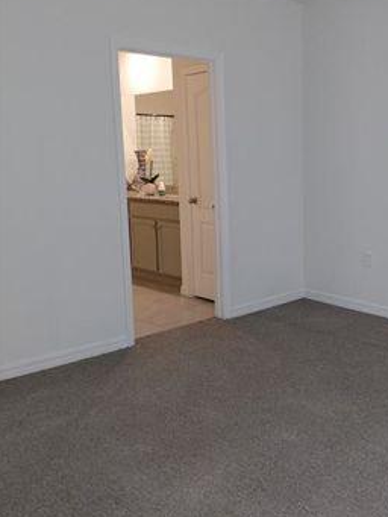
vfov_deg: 47.8
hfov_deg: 35.9
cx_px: 298
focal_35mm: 39
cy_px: 235
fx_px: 582
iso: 160
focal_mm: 4.69
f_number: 1.8
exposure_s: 1/60
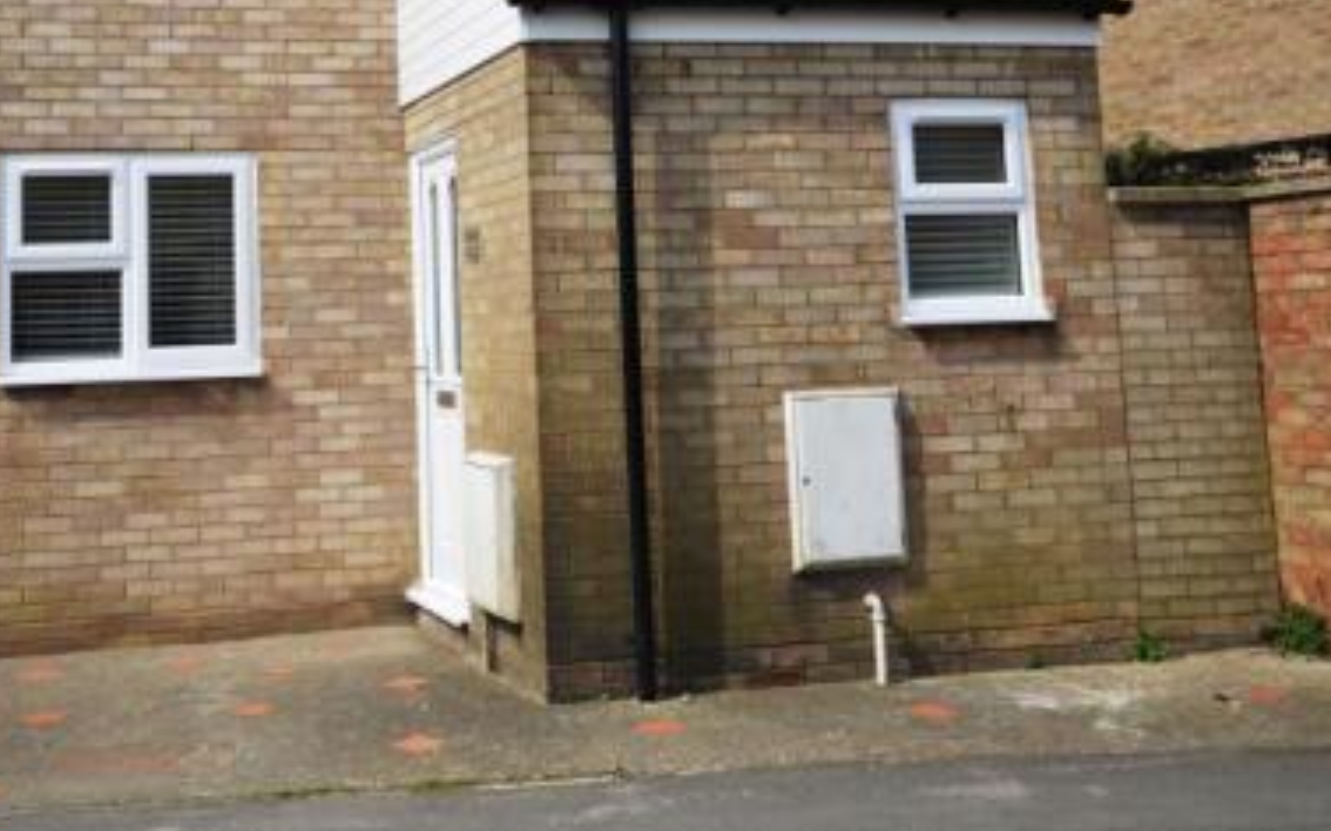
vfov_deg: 23.7
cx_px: 433
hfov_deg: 37.7
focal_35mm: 53
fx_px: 1922
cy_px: 70
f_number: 8
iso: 100
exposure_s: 1/250
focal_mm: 20
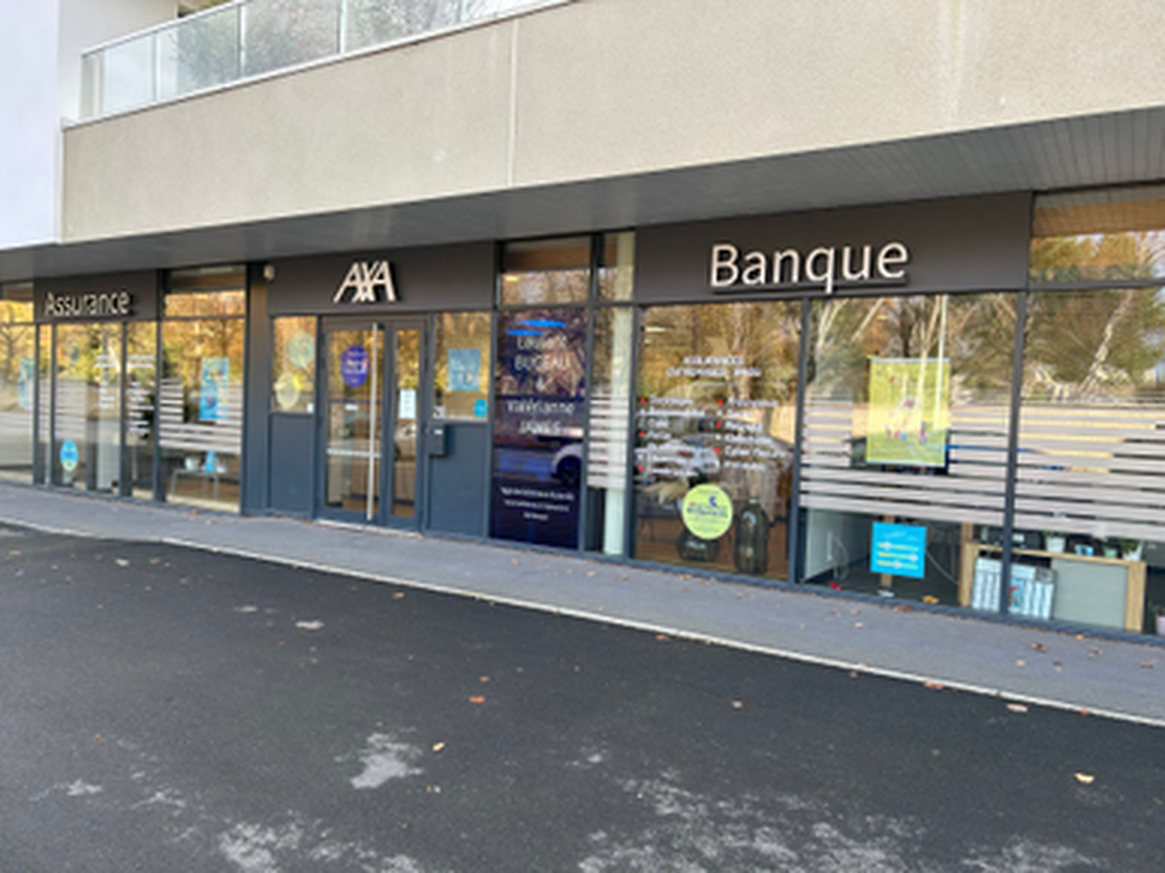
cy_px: 436
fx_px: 875
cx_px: 582
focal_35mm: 26
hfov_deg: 67.3
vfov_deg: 53.0
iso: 40
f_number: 1.5
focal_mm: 5.7
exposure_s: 1/231
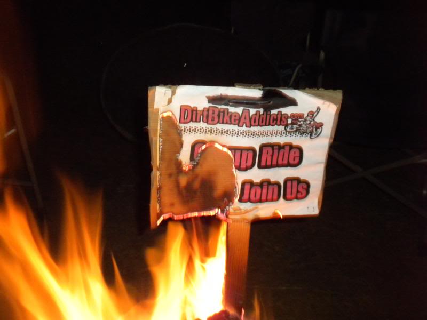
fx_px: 456
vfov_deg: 38.7
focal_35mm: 37
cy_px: 160
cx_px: 214
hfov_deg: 50.1
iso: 400
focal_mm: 6.6
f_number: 3.5
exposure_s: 1/5
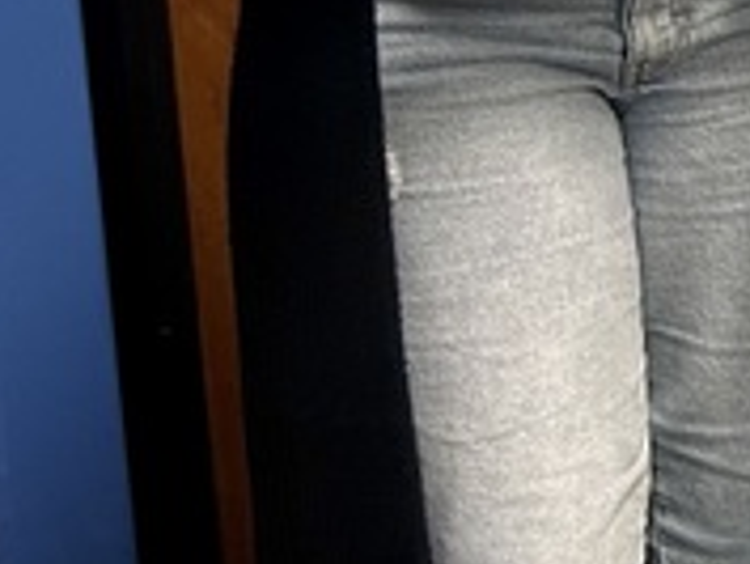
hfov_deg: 10.7
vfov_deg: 9.6
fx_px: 3252
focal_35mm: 150
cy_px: -297
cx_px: 1953
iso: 160
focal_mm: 5.7
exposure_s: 1/60
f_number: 1.5
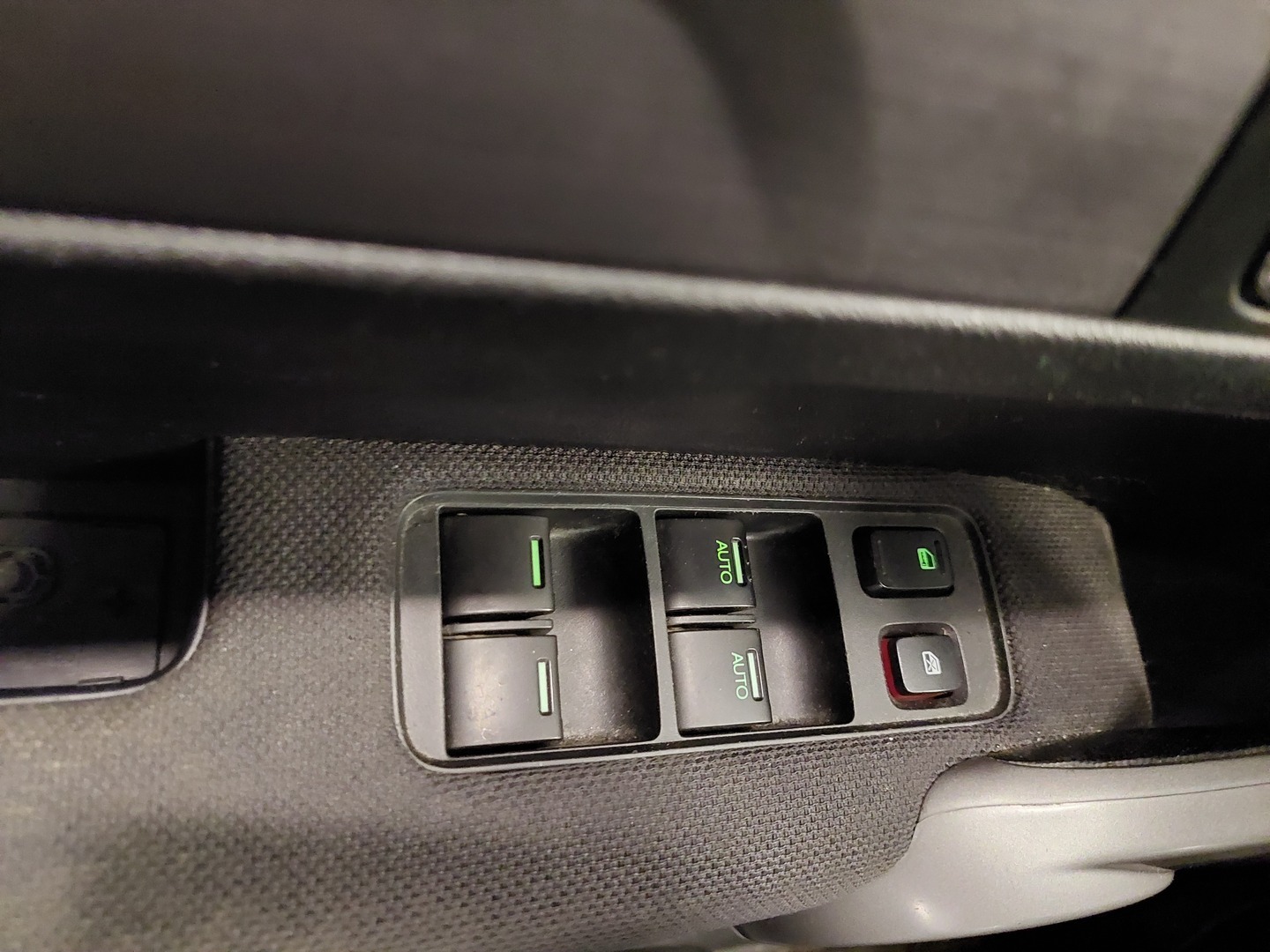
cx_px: 635
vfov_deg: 54.9
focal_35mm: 25
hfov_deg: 69.4
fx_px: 917
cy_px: 476
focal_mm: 5.23
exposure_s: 1/17
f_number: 1.8
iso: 2000
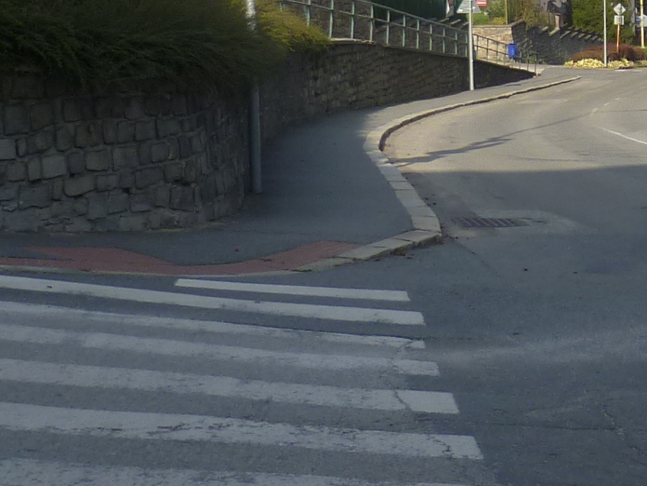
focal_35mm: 103
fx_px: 1925
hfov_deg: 18.3
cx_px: 731
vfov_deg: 13.8
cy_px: -160
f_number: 2.8
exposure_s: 1/800
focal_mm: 5
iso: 80
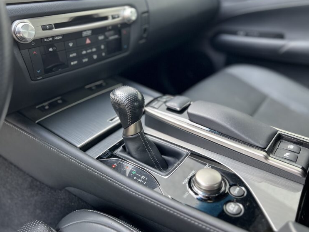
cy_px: 108
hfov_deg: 63.4
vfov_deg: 49.7
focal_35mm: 28
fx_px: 250
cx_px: 164
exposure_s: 1/60
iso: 160
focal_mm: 5.7
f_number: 1.5
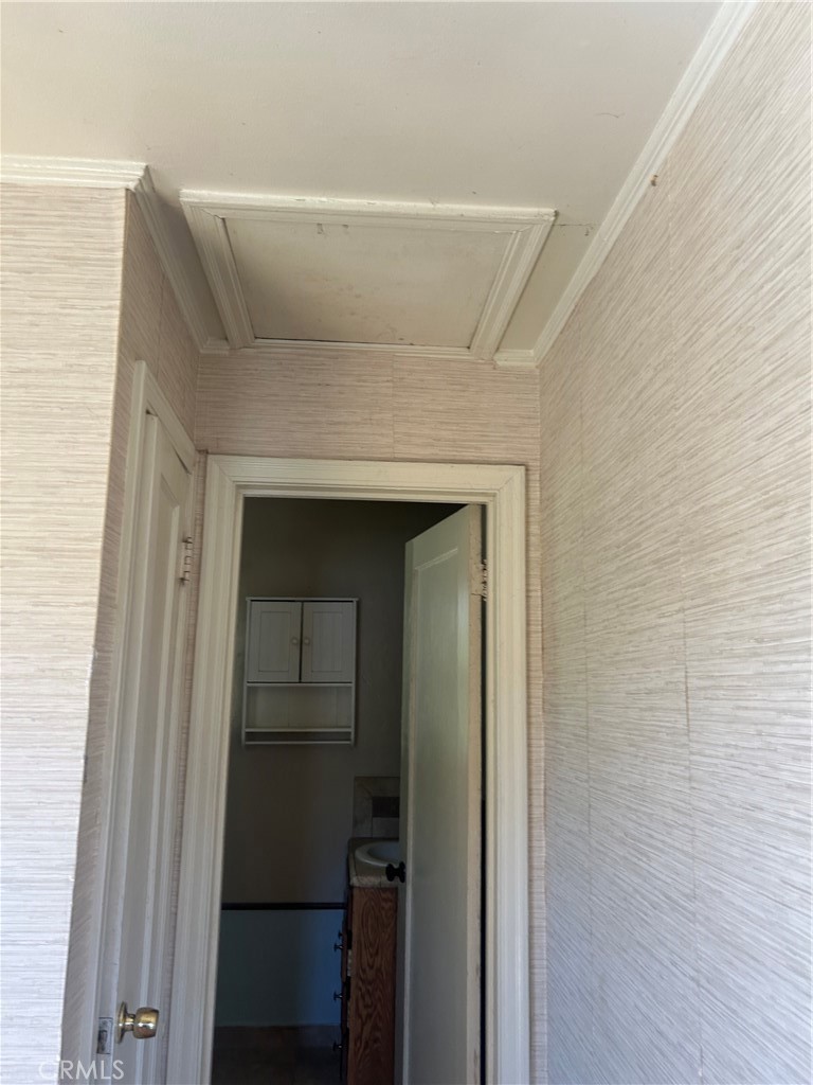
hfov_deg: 53.1
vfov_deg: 67.3
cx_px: 406
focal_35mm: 26
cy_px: 542
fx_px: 814
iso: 80
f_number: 1.5
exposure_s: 1/121
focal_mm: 5.7
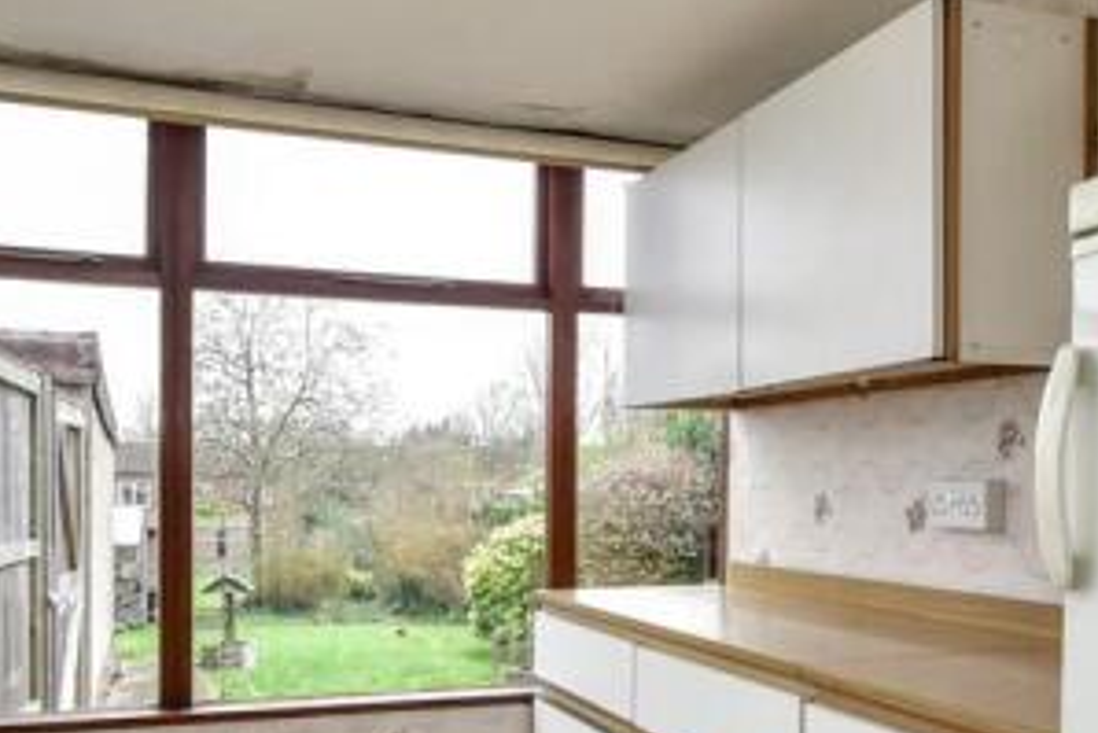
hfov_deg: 57.2
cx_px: 518
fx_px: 1007
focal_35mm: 33
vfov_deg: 39.7
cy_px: 470
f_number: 8
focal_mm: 10
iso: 640
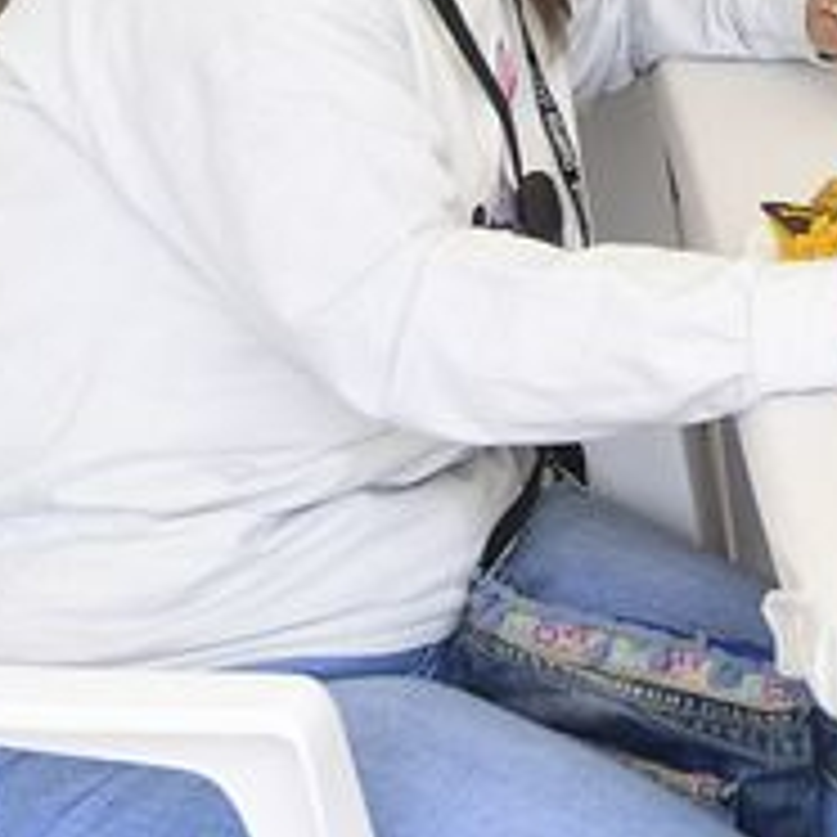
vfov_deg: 12.1
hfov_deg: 11.4
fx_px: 3830
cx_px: 1593
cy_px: -261
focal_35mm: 140
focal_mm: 24
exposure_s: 1/125
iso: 320
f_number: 7.1
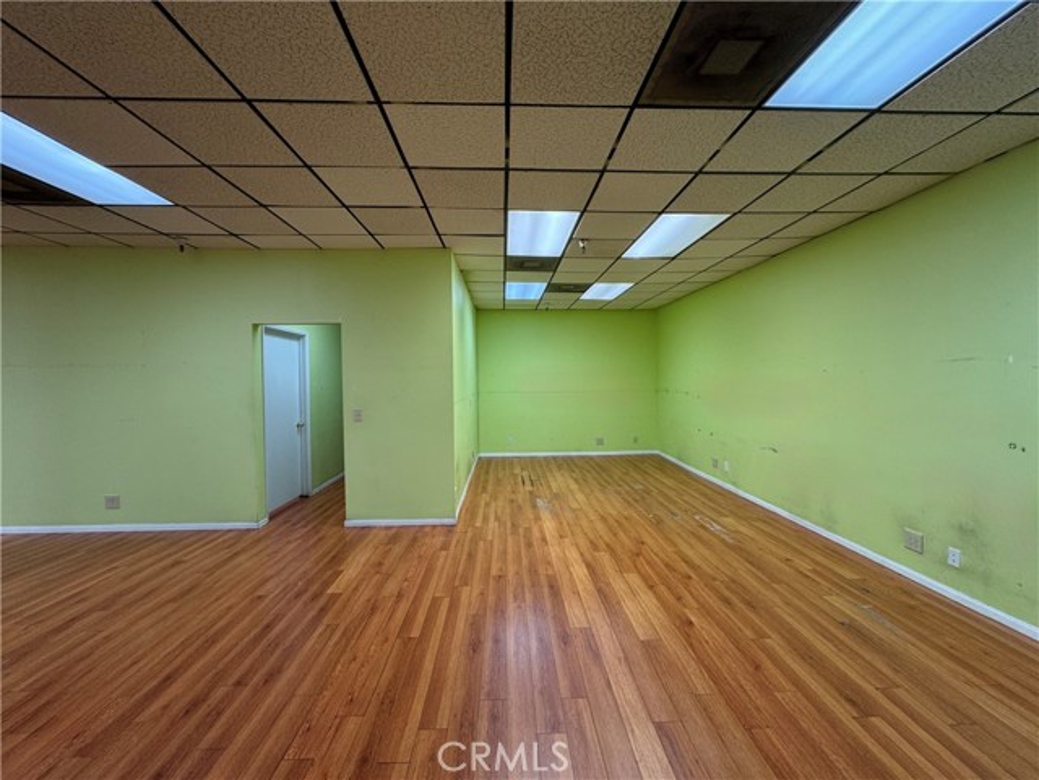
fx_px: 420
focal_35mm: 14
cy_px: 390
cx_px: 520
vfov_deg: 85.7
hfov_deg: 102.1
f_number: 2.2
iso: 200
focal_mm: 2.22
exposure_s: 1/120
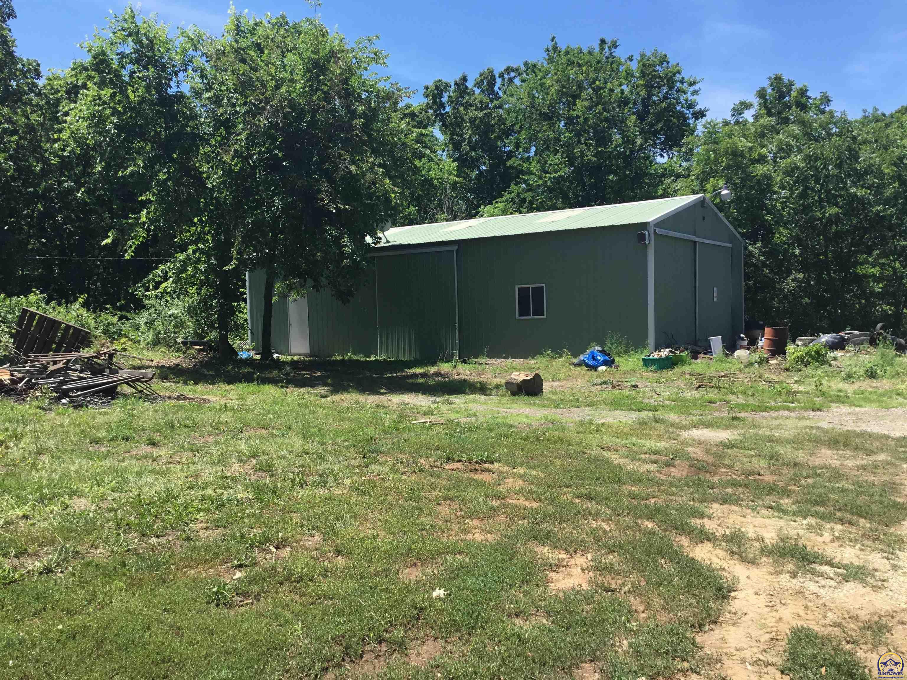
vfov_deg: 45.4
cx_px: 454
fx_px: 812
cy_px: 340
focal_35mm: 31
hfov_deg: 58.4
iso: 25
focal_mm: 3.3
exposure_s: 1/831
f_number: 2.4
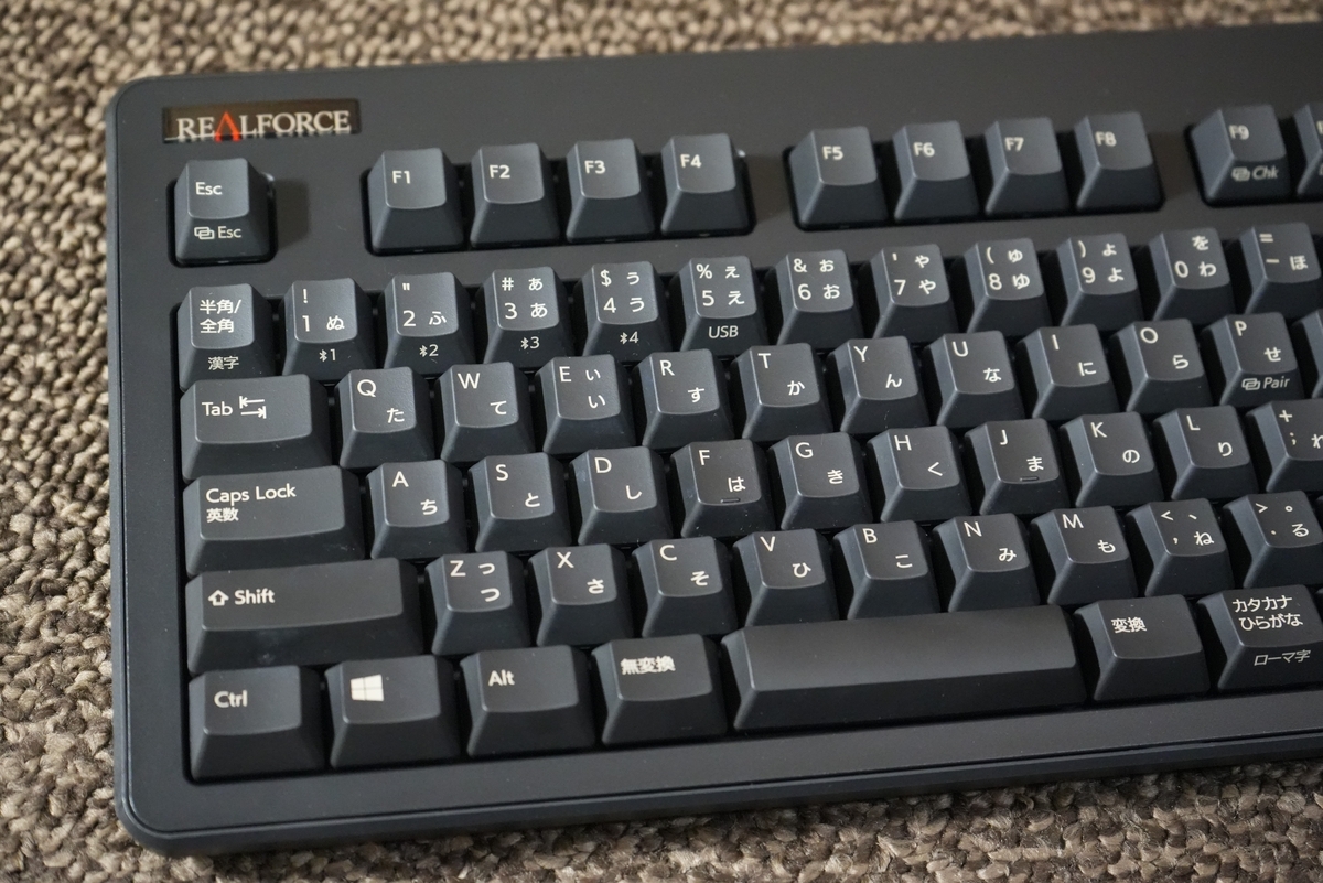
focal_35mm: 54
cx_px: 662
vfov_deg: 25.1
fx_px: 1985
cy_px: 442
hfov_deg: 36.9
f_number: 5
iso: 12800
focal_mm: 54
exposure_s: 1/125
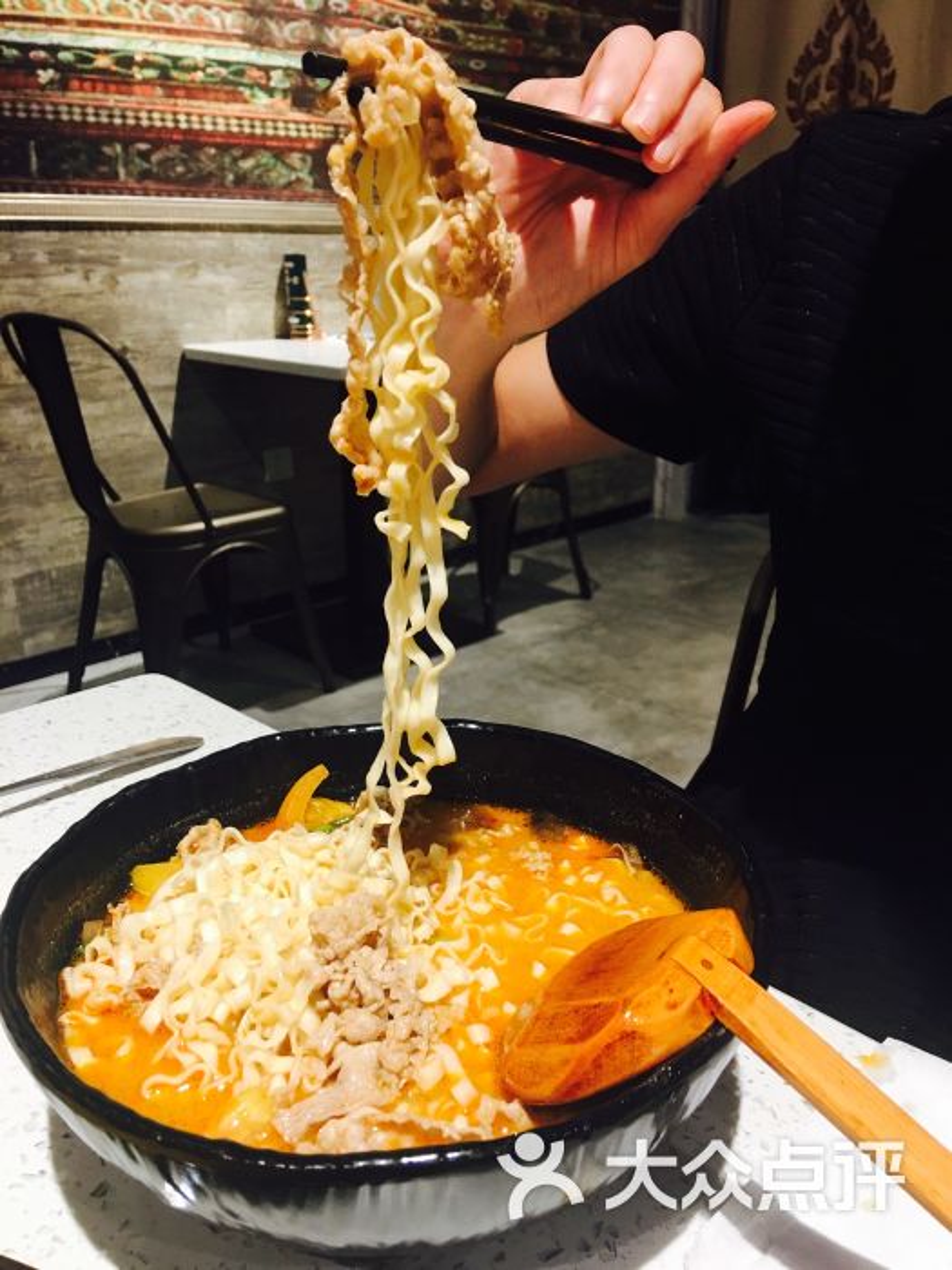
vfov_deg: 61.7
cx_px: 476
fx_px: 1063
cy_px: 635
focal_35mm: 29
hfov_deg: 48.2
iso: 64
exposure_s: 1/33
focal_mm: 4.15
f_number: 2.2
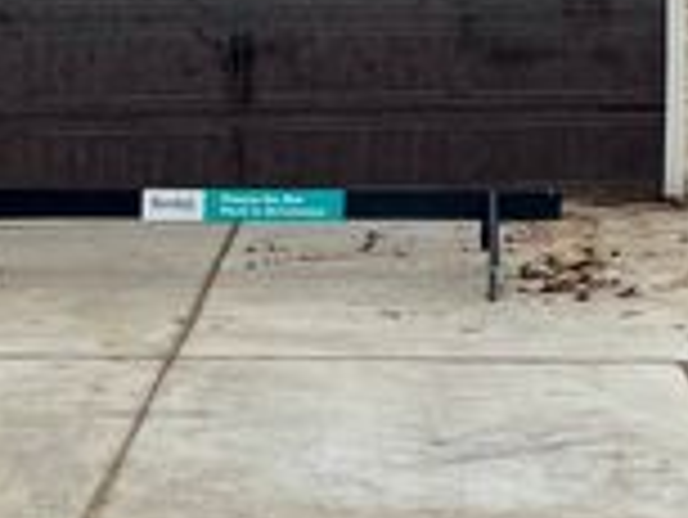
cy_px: -236
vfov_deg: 16.1
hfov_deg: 22.9
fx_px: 1691
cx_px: 463
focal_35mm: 85
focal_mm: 5.7
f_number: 1.5
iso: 50
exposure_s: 1/8696
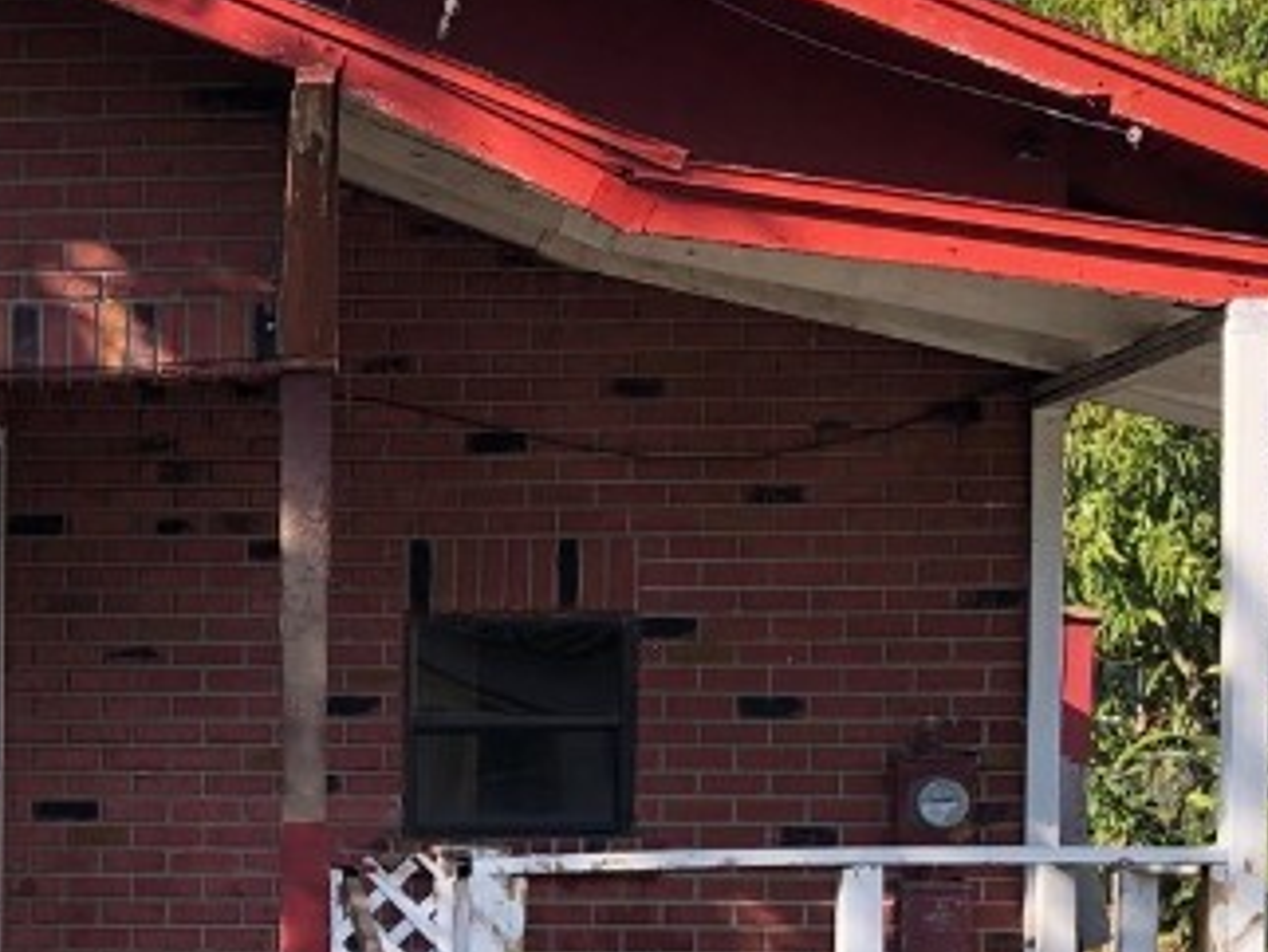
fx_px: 3263
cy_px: 980
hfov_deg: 21.2
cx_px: 0
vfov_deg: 16.2
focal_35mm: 89
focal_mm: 3.99
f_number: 1.8
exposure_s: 1/539
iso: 20
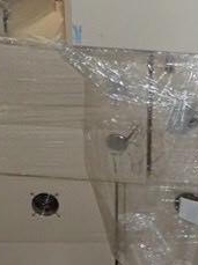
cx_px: 156
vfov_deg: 27.7
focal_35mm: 70
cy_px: 93
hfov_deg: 20.7
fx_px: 535
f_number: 5.6
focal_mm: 4.5
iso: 800
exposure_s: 1/30
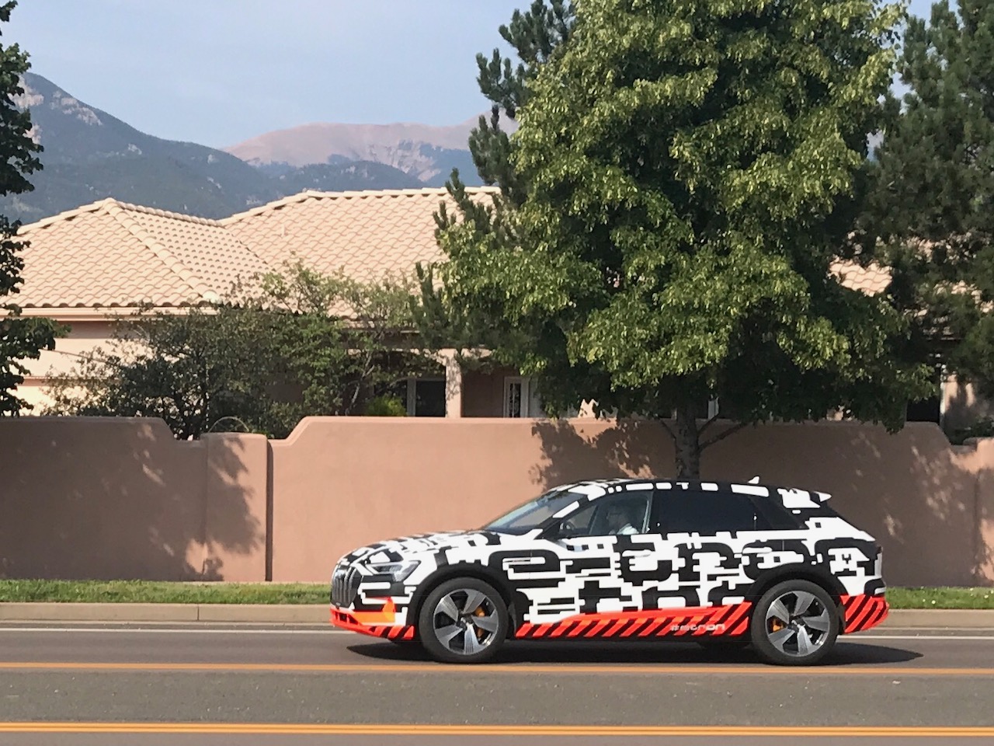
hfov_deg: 63.4
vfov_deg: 49.7
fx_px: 804
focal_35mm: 28
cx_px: 497
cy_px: 373
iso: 20
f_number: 1.8
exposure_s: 1/1996
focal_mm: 3.99
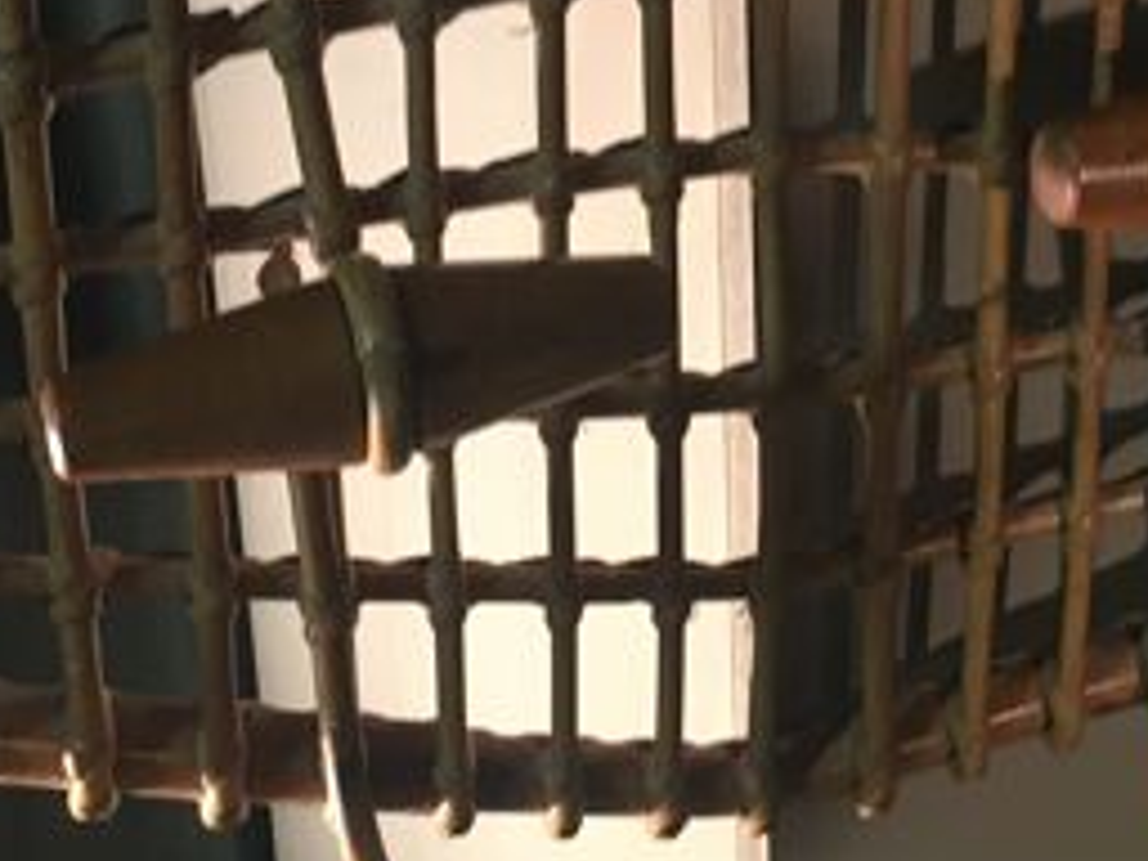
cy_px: 269
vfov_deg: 21.5
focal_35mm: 68
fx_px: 2255
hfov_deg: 28.4
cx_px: 749
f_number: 2.2
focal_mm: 4.15
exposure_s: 1/17
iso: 80
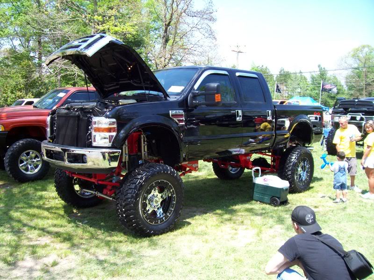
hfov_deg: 54.0
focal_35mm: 34
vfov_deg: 41.8
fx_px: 367
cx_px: 187
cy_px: 140
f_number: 2.7
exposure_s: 1/404
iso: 80
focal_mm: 5.6
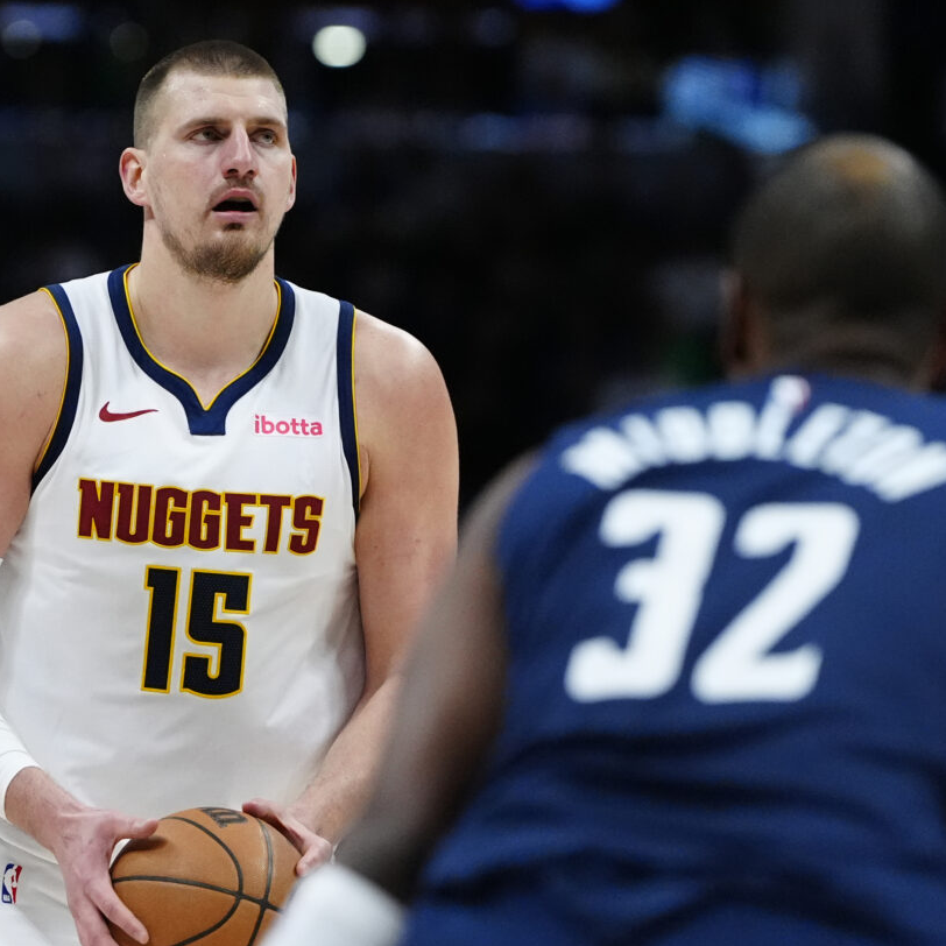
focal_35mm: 322
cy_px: 473
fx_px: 9956
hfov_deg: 5.4
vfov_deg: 5.4
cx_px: 298
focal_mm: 168
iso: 6400
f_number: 3.2
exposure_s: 1/3200
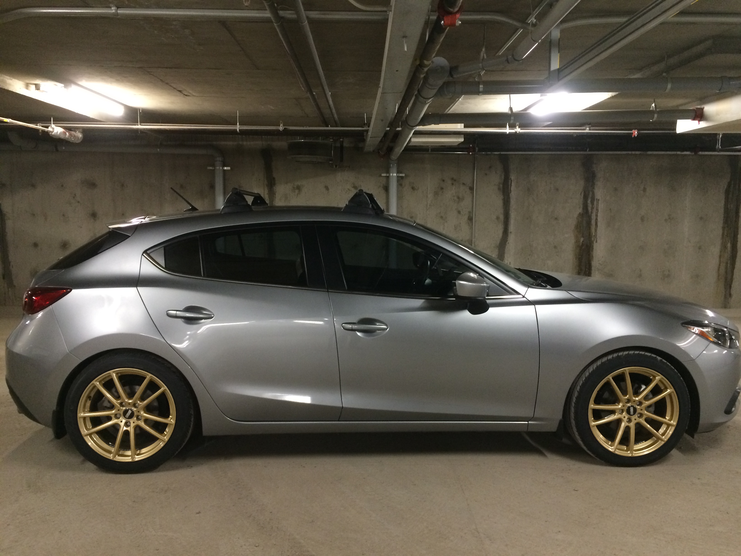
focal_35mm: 29
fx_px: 621
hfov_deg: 61.7
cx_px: 370
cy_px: 278
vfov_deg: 48.2
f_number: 2.2
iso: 320
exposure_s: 1/17
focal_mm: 4.15
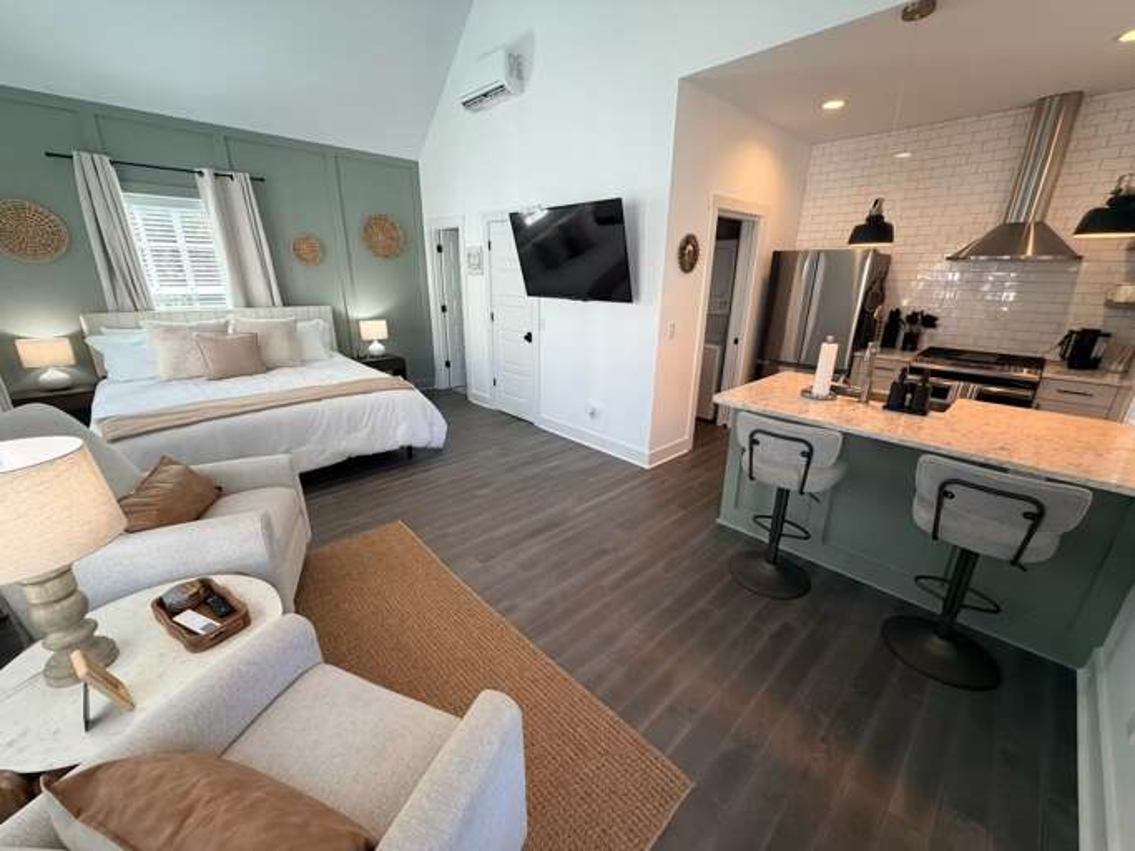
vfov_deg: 85.7
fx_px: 459
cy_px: 426
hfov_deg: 102.1
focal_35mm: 14
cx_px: 568
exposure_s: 1/120
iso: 200
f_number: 2.2
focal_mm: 2.22
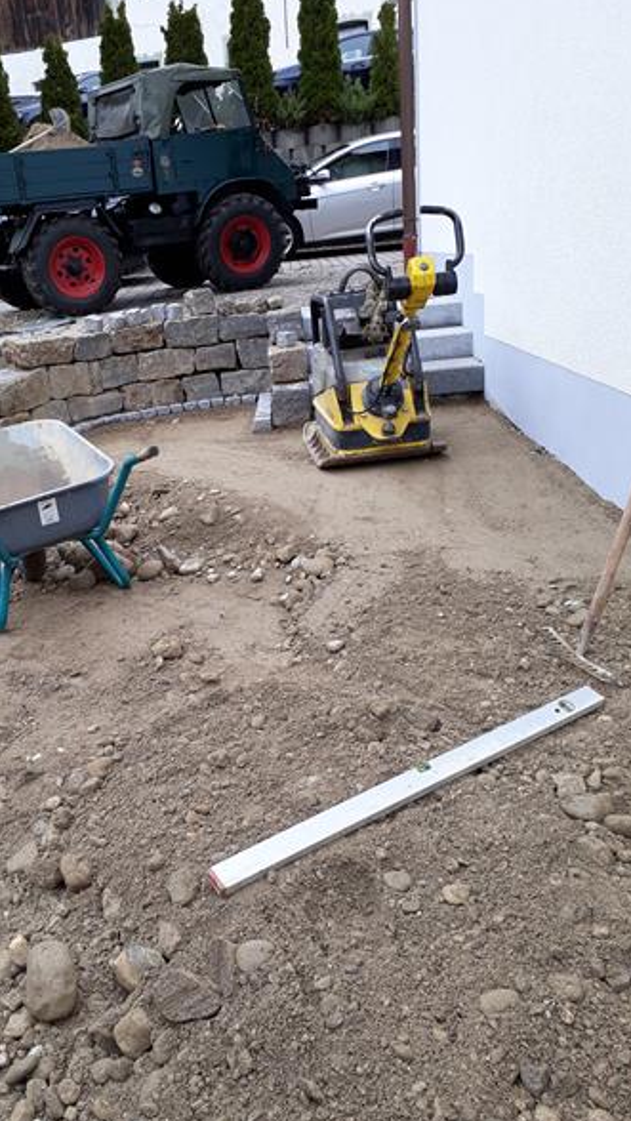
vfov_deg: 64.3
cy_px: 560
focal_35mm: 30
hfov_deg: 38.5
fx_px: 892
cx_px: 212
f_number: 1.9
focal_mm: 3.6
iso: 40
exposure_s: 1/250
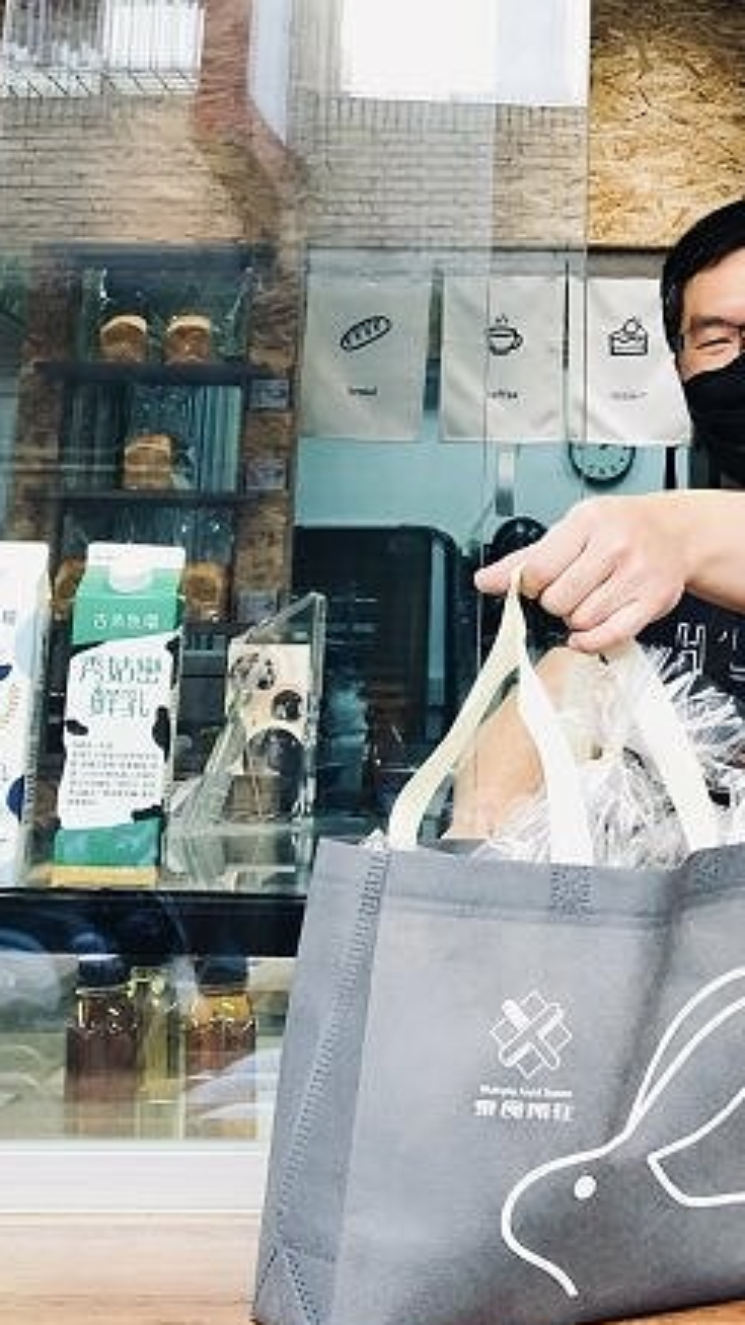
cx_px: 587
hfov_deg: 21.2
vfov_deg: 35.5
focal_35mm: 56
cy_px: 191
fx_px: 1968
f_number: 1.8
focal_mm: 4
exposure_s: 1/40
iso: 25
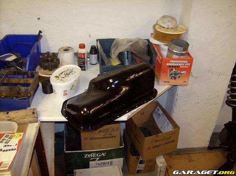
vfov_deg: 39.5
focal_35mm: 36
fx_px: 245
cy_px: 88
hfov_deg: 51.5
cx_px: 118
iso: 200
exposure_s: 1/60
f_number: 2.8
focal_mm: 6
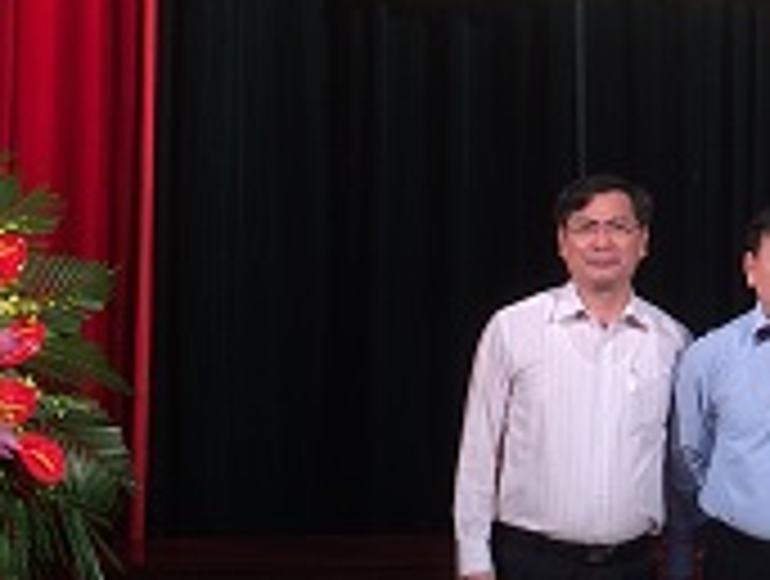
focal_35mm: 105
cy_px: 121
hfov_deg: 17.7
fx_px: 2341
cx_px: 937
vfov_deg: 14.1
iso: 40
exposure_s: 1/50
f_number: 2.2
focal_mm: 4.12
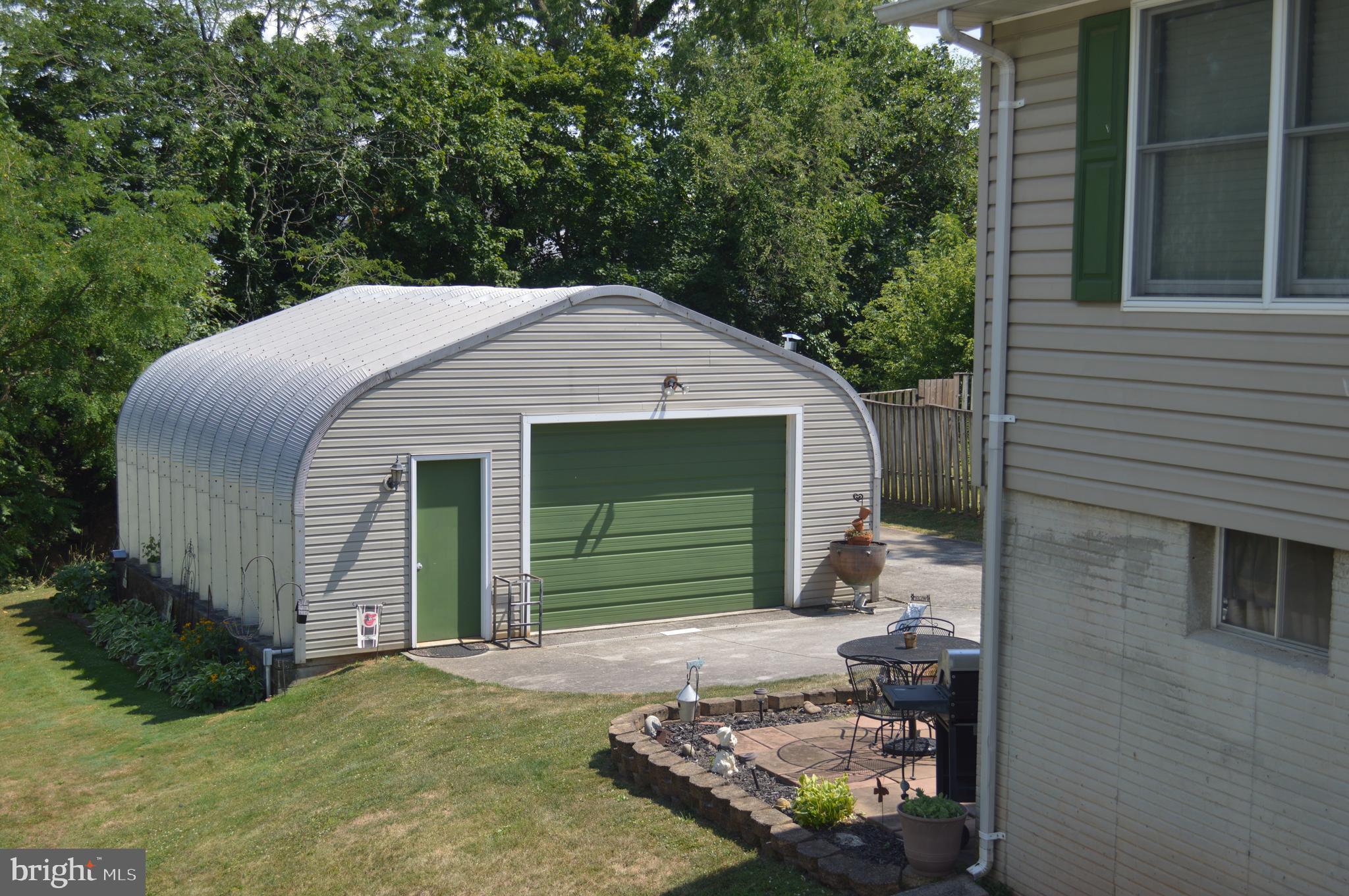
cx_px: 674
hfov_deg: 43.6
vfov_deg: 29.8
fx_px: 1684
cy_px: 448
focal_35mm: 45
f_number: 4.5
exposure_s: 1/400
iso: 100
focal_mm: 30
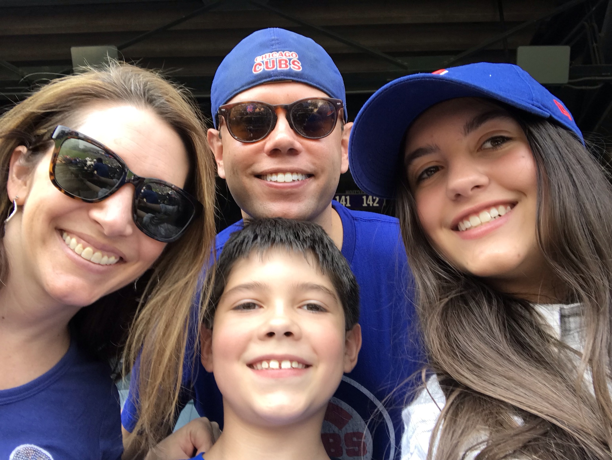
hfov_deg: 56.8
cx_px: 306
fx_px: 566
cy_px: 230
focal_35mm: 32
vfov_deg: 44.2
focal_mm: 2.87
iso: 25
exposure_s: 1/120
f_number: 2.2
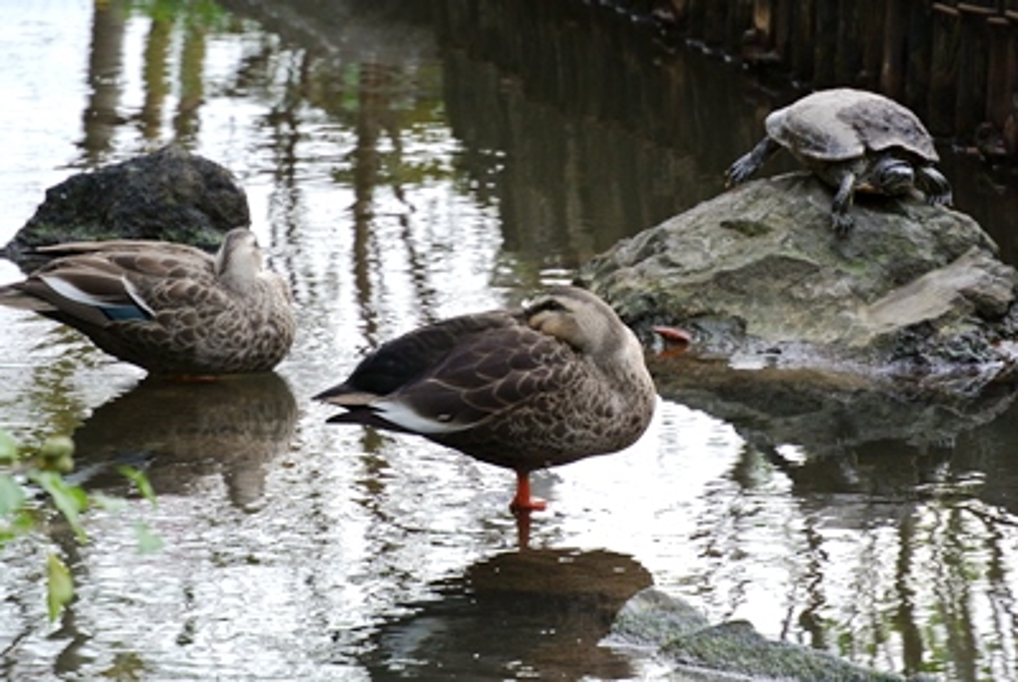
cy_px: 341
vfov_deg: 4.6
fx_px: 8411
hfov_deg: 6.9
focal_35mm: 297
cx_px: 509
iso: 450
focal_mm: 110
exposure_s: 1/125
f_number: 5.6
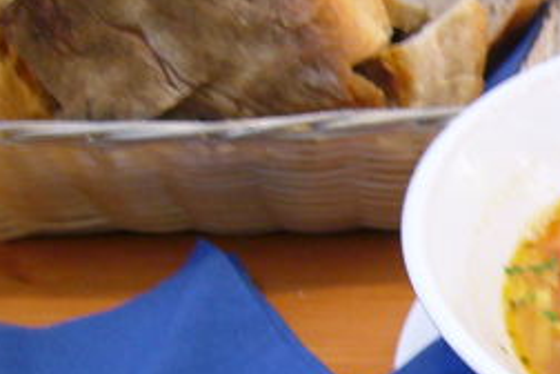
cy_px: 337
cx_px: 669
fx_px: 1462
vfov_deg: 14.4
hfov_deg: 20.3
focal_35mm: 94
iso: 200
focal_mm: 5.8
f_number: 2.8
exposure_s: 1/13
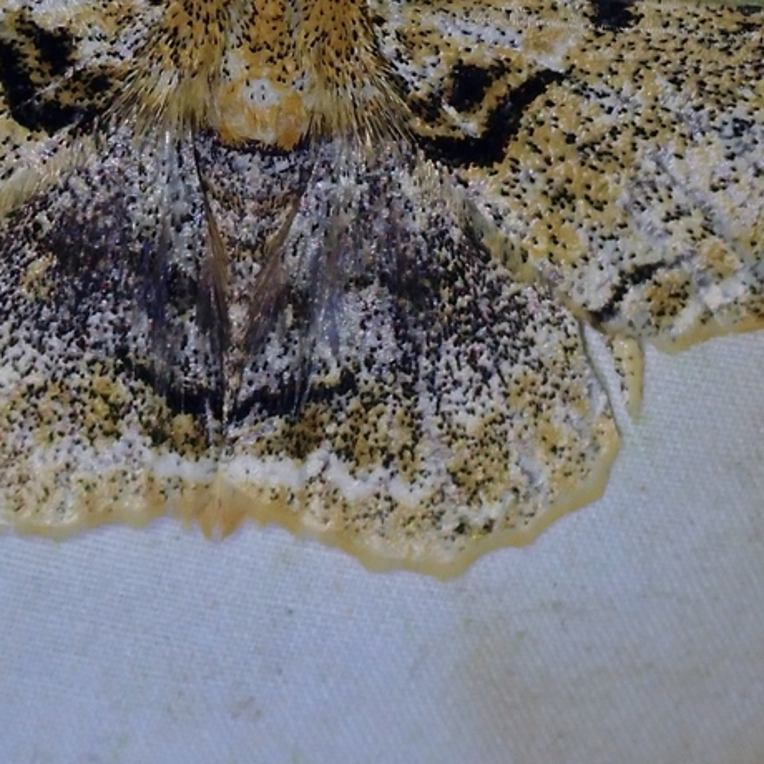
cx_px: 261
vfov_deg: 8.0
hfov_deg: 8.0
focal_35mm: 219
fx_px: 5468
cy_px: 172
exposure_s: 1/200
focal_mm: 18
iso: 200
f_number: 6.3
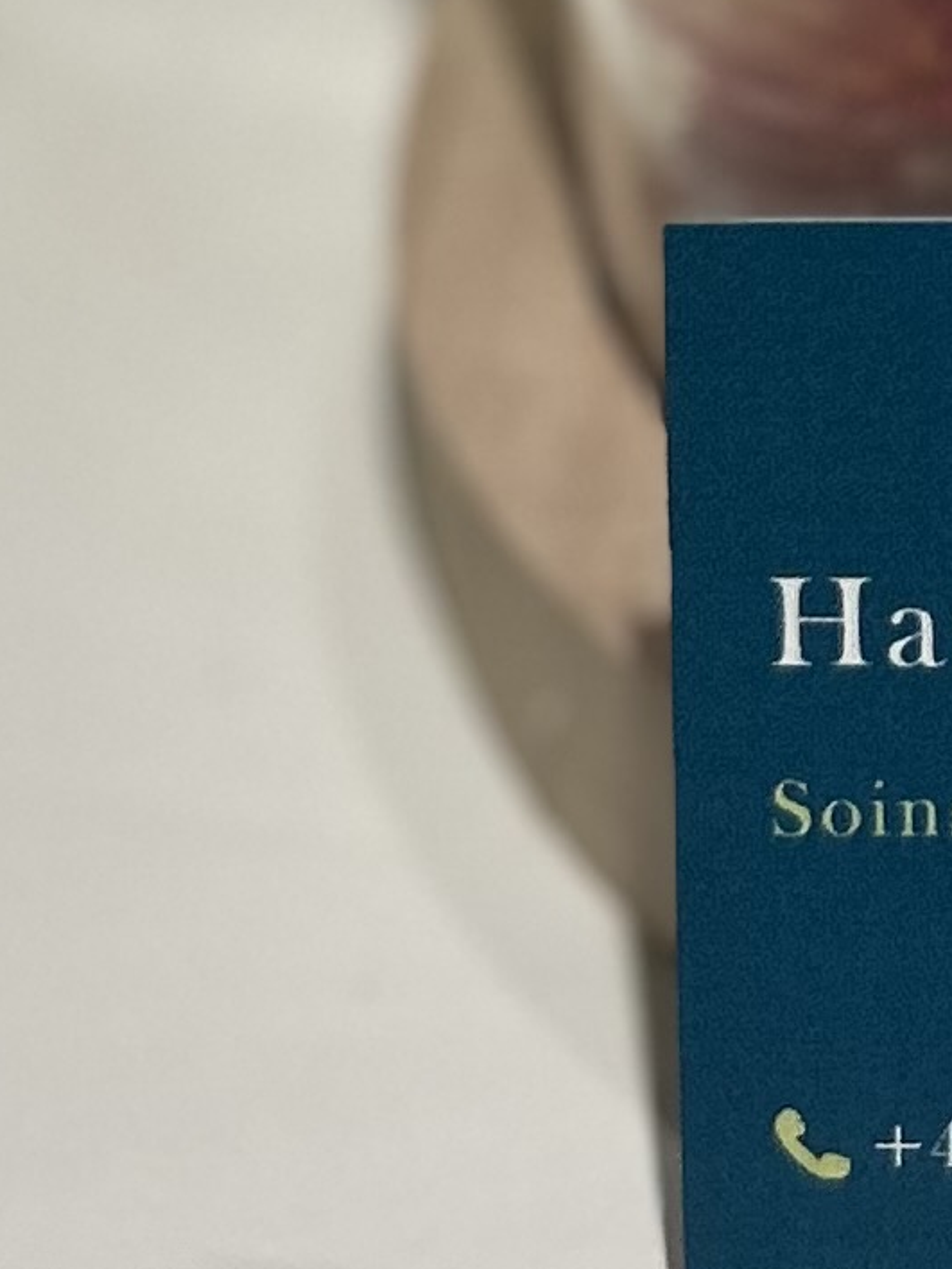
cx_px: 1597
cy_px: -740
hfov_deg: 9.6
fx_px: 5427
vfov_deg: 12.6
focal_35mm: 148
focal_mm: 5.7
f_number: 1.5
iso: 125
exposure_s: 1/100
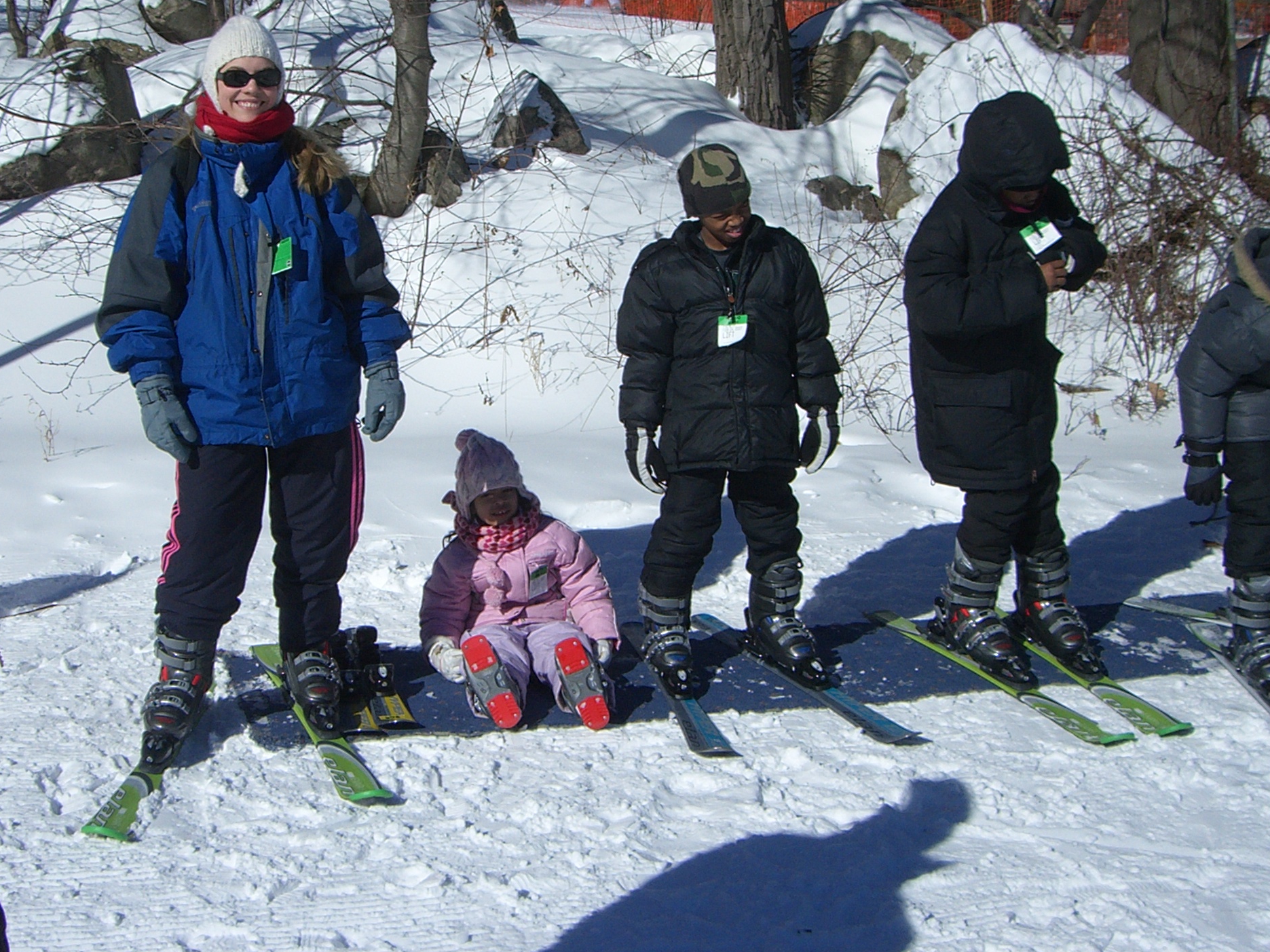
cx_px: 569
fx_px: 1908
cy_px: 315
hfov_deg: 36.8
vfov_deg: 27.9
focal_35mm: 52
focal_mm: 6.2
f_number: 4.3
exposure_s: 1/2000
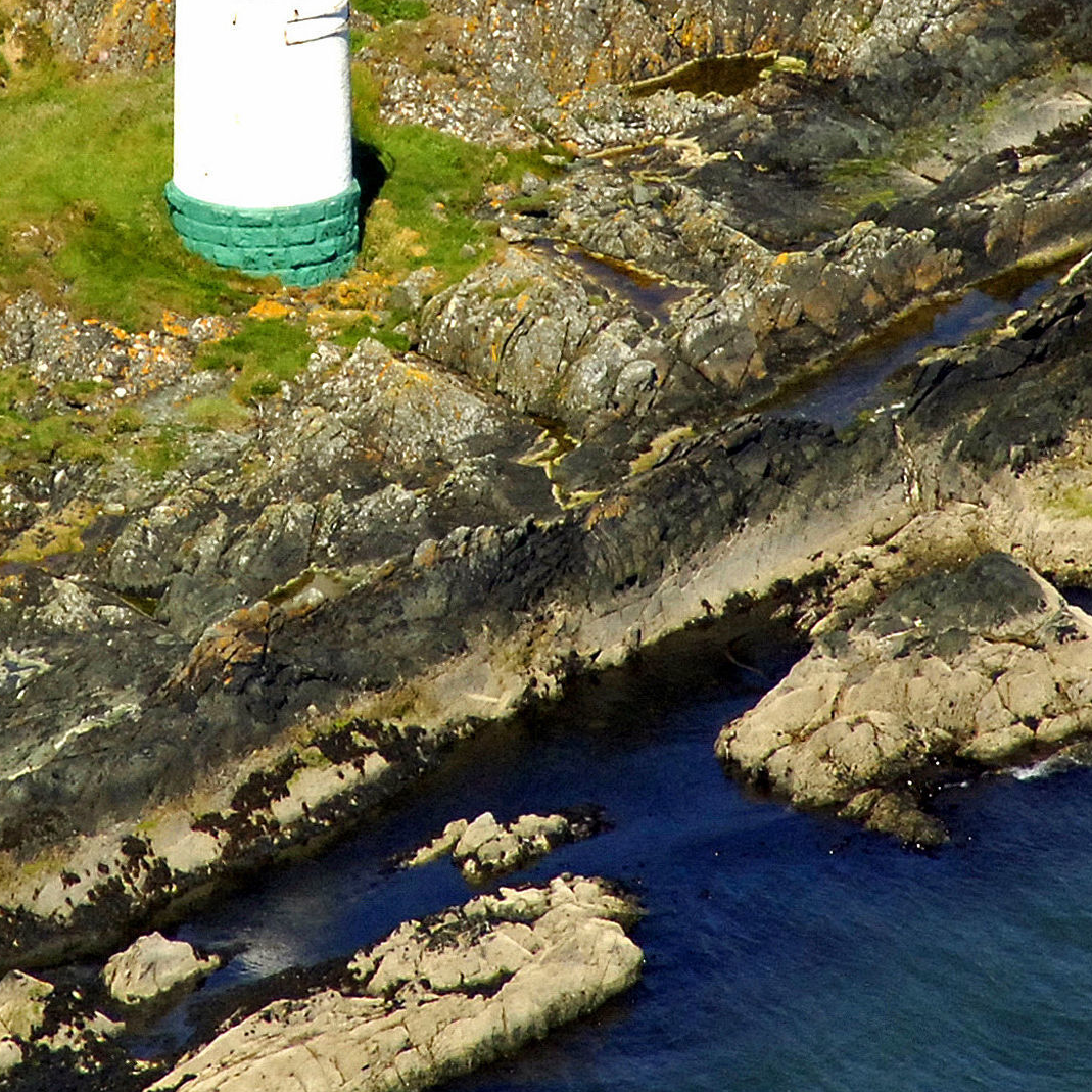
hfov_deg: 2.9
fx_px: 21878
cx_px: 295
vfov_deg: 2.9
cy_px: 121
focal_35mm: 613
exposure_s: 1/1000
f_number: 7.6
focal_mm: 120
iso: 400
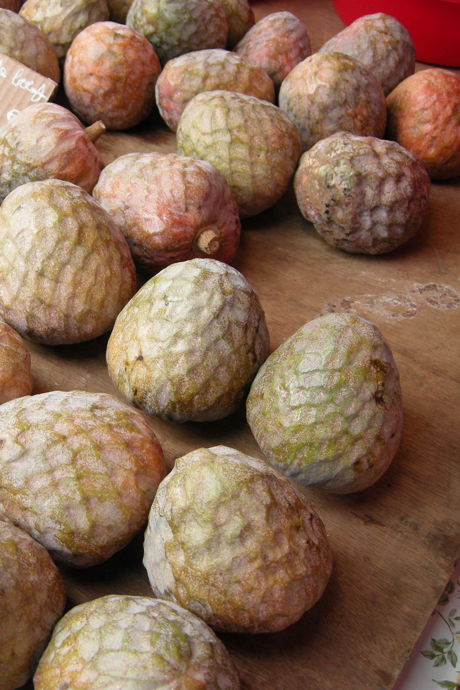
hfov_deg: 26.8
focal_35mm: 49
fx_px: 939
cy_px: 342
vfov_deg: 40.3
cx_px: 64
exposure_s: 1/60
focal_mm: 7.5
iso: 77
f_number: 2.7
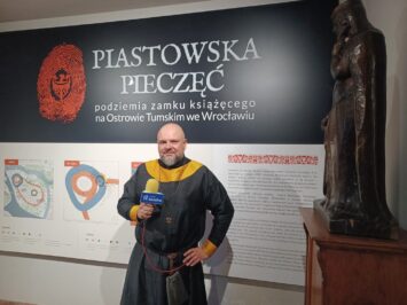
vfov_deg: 54.9
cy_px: 152
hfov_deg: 69.4
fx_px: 294
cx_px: 204
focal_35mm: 25
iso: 320
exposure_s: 1/33
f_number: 1.8
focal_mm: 4.6
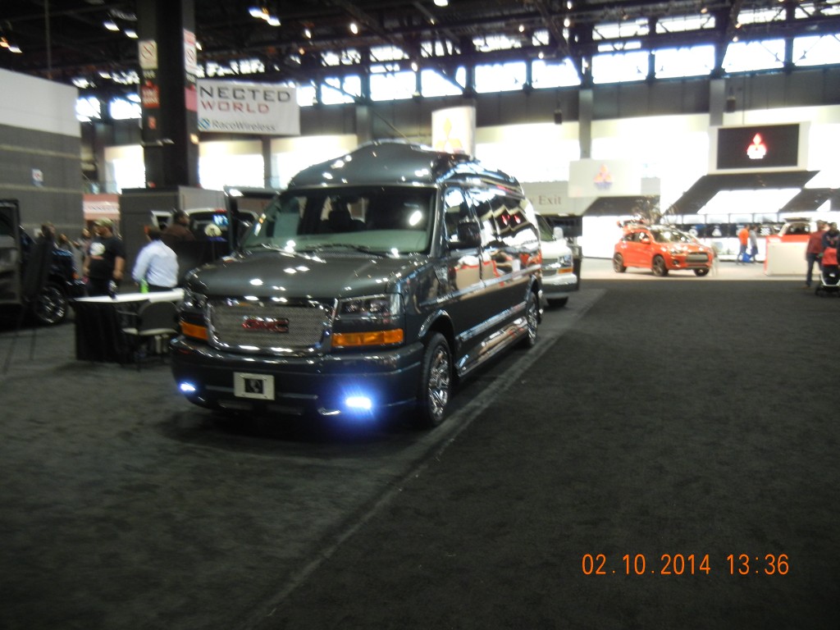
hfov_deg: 60.0
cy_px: 315
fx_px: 728
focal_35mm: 30
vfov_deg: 46.8
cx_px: 420
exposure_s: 1/31.3
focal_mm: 5.4
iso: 400
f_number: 3.5
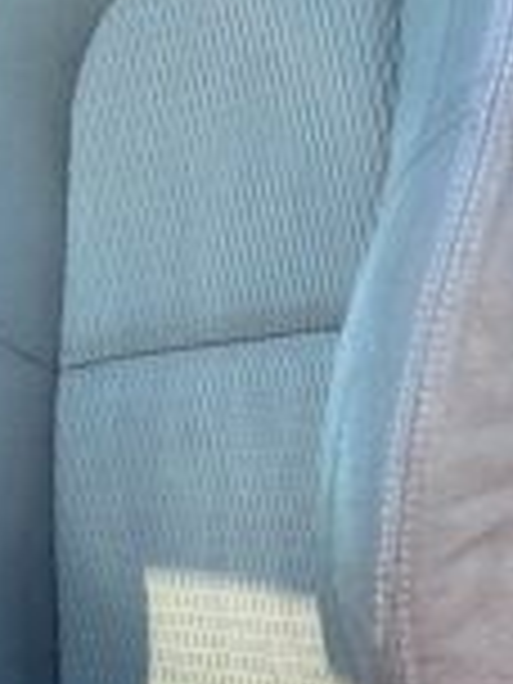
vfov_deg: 18.0
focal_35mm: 108
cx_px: -218
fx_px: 2134
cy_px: 580
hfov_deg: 13.1
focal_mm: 5.7
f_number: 1.5
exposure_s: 1/121
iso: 64
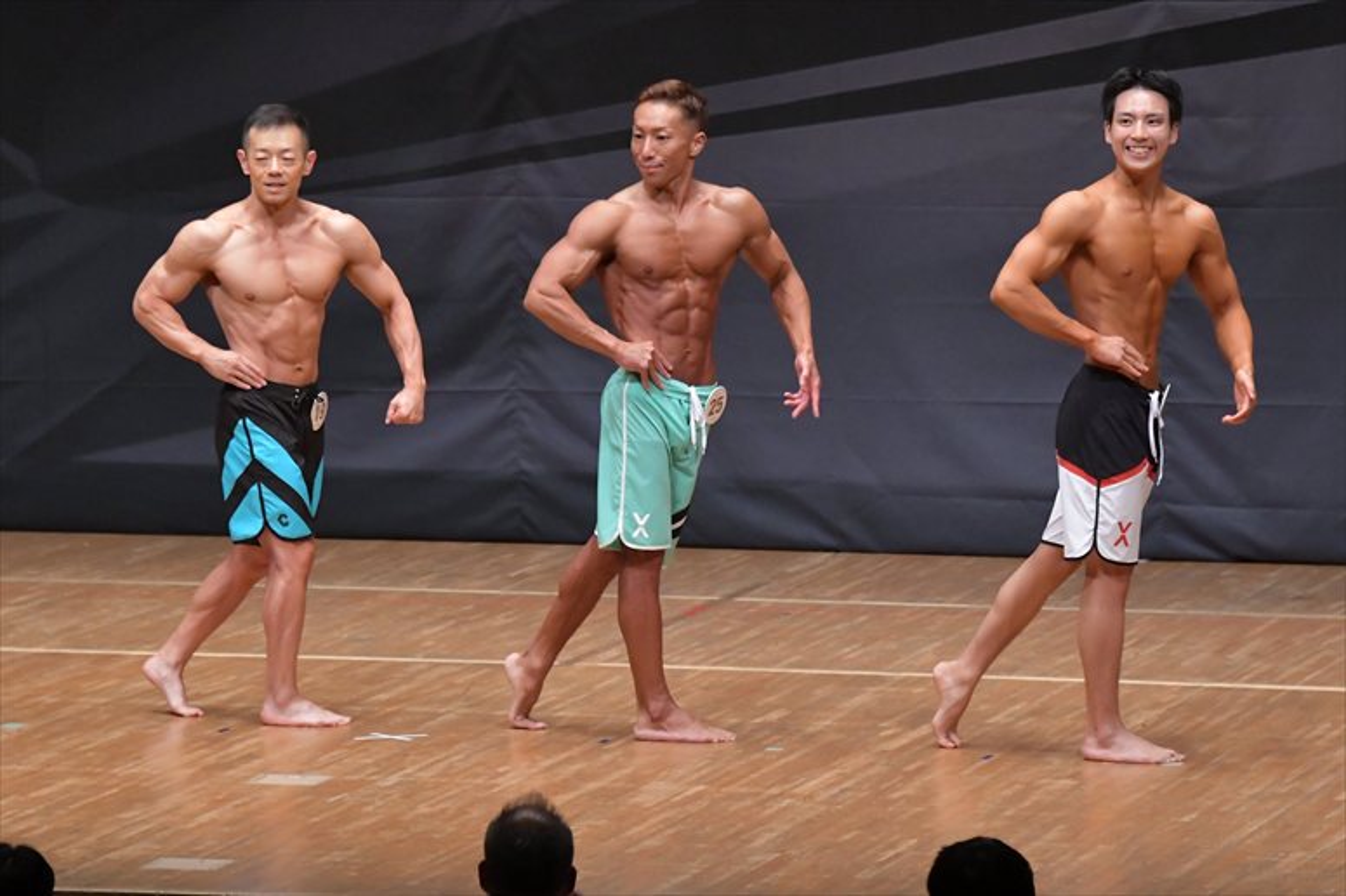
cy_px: 448
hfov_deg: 8.1
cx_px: 673
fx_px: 9530
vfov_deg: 5.4
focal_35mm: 255
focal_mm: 170
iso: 6400
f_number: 5.6
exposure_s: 1/400
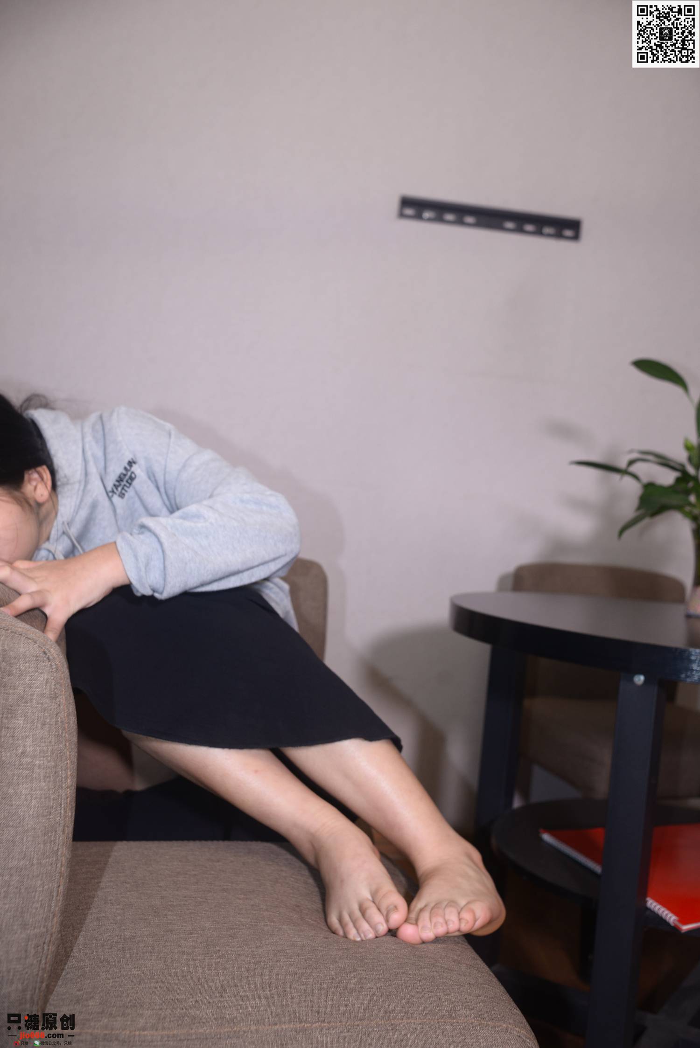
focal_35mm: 35
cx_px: 350
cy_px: 524
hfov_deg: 37.9
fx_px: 1020
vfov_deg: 54.4
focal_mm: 35
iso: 500
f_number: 5.6
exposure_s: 1/60
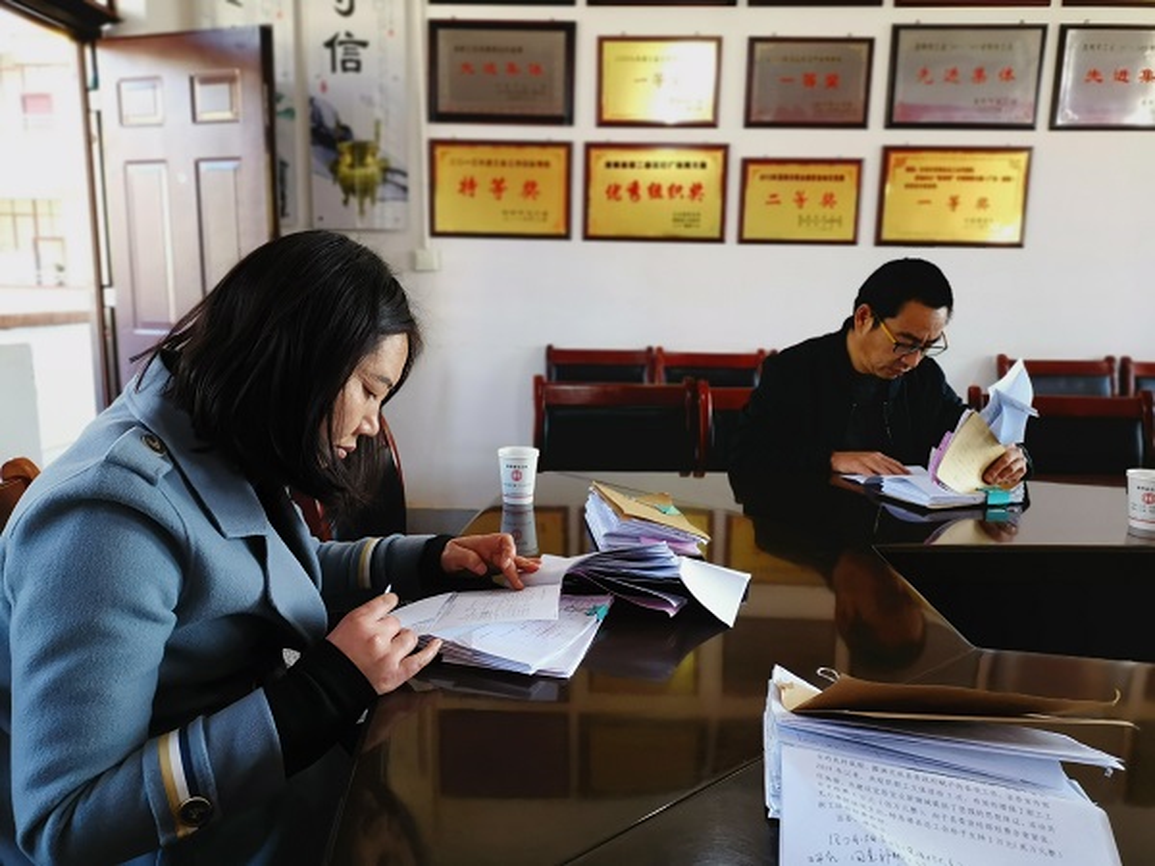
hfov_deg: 65.3
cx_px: 578
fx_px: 901
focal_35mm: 27
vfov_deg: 51.4
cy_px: 433
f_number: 1.8
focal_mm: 4.75
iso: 160
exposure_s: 1/100
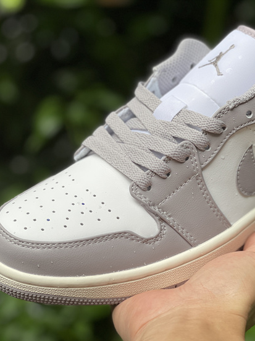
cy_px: 170
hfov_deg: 17.1
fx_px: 845
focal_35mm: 86
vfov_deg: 22.8
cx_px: 158
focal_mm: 7.5
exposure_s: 1/121
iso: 25
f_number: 2.2
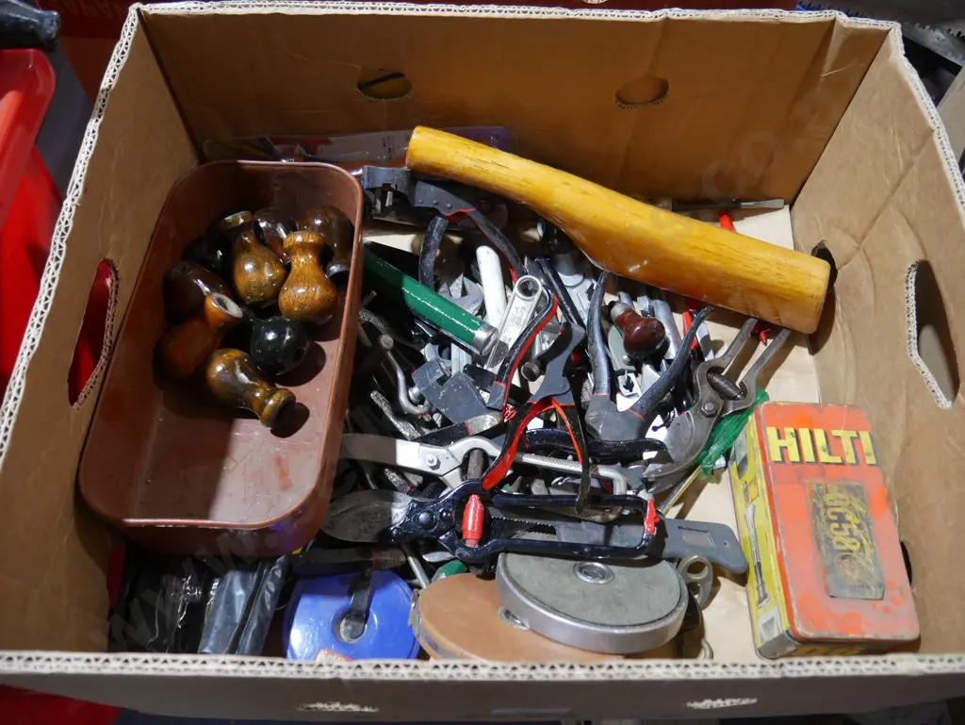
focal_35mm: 28
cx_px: 482
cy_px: 362
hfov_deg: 63.4
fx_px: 781
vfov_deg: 49.8
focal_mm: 14
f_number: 3.5
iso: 500
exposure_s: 1/60
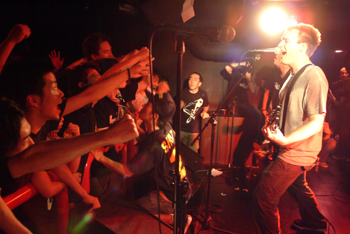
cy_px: 117
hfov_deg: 70.4
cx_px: 175
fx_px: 248
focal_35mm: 26
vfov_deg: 50.5
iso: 1600
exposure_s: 1/60
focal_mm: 17
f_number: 2.8
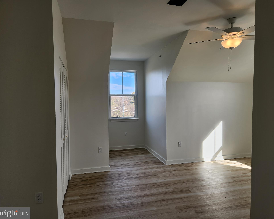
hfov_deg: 70.3
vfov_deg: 58.8
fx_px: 195
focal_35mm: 24
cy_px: 109
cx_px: 141
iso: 20
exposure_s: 1/180
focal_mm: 5.4
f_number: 1.8
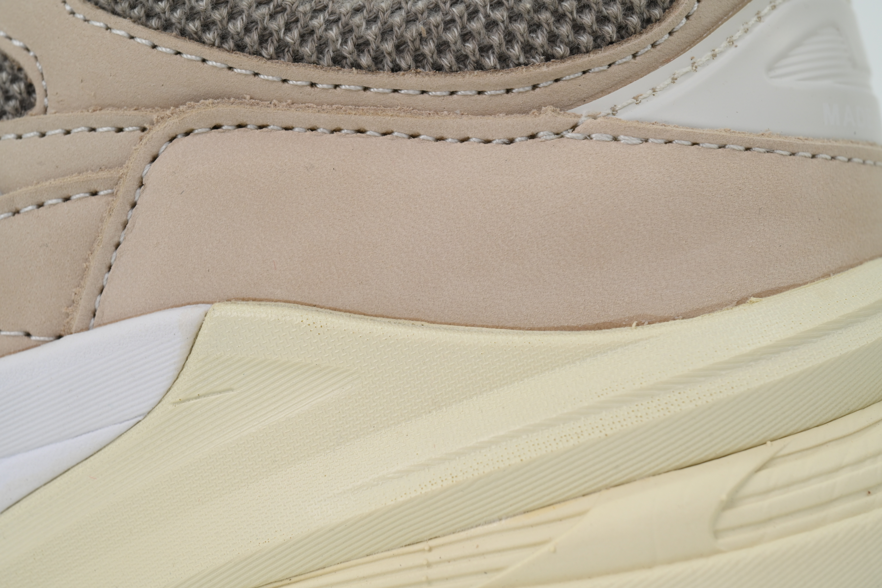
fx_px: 2401
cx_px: 441
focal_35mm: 98
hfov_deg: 20.8
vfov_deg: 14.0
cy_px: 294
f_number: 13
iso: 400
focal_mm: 98
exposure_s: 1/100
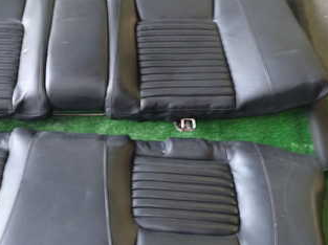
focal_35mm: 48
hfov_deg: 38.5
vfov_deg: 30.2
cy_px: 134
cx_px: 74
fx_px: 454
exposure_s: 1/30
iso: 250
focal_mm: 4.5
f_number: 2
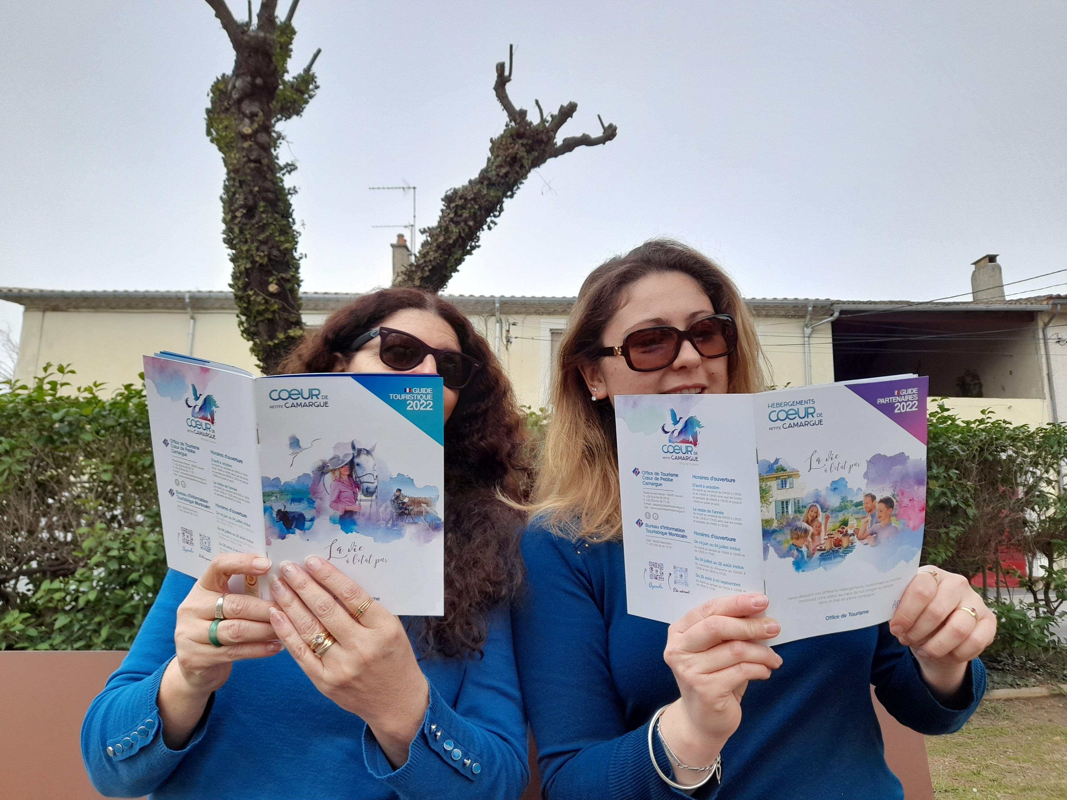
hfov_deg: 69.4
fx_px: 771
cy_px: 400
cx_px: 534
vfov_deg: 54.9
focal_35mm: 25
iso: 20
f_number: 2
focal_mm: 4.6
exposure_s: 1/207
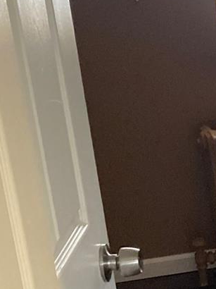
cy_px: 264
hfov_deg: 13.0
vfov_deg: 18.4
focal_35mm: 105
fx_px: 874
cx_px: 358
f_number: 1.8
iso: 250
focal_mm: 3.99
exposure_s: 1/40
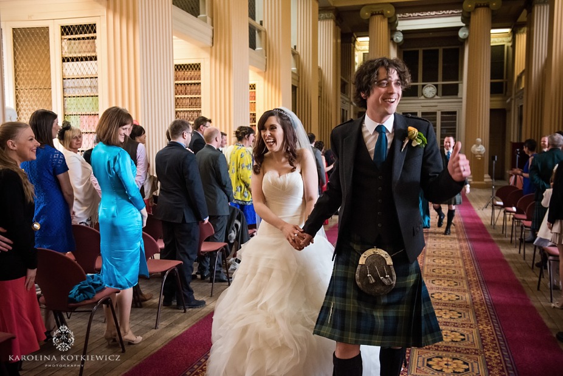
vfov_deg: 37.9
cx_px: 282
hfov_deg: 54.4
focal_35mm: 35
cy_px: 188
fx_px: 548
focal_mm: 35
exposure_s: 1/250
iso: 6400
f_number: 4
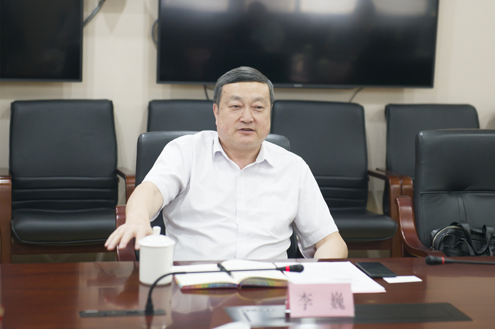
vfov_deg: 19.4
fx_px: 962
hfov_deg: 28.9
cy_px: 164
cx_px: 248
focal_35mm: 70
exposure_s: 1/100
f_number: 3.2
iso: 1100
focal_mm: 70
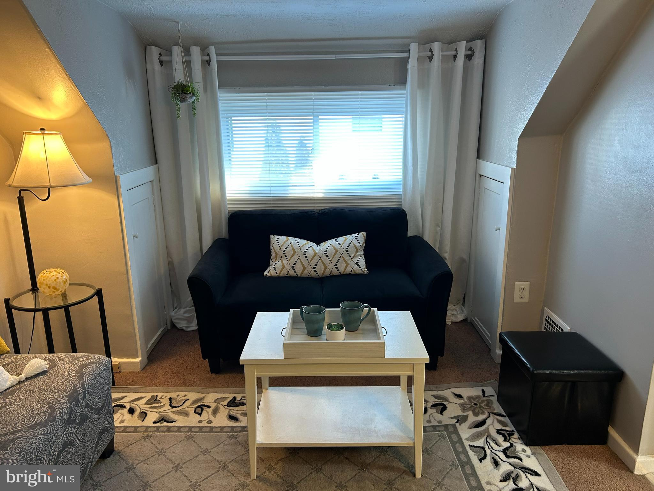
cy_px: 246
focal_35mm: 26
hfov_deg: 67.3
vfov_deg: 53.1
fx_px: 491
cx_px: 327
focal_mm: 5.7
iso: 100
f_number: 1.5
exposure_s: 1/60
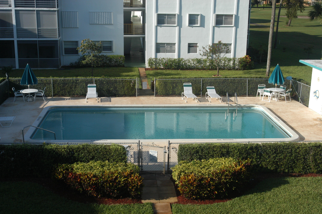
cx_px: 161
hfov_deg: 38.9
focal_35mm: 51
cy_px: 107
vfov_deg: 26.4
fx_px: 456
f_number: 10
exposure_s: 1/500
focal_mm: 34
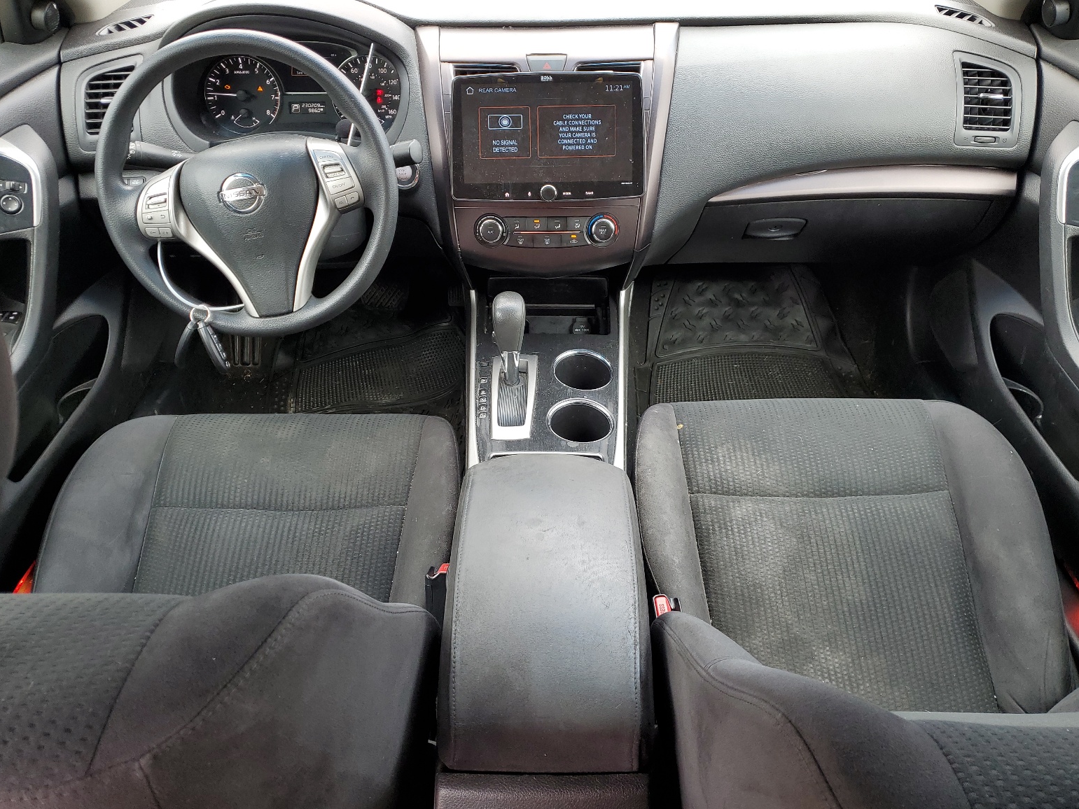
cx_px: 543
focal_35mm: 27
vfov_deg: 51.4
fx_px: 842
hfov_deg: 65.3
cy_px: 398
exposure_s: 1/147
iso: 50
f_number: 1.5
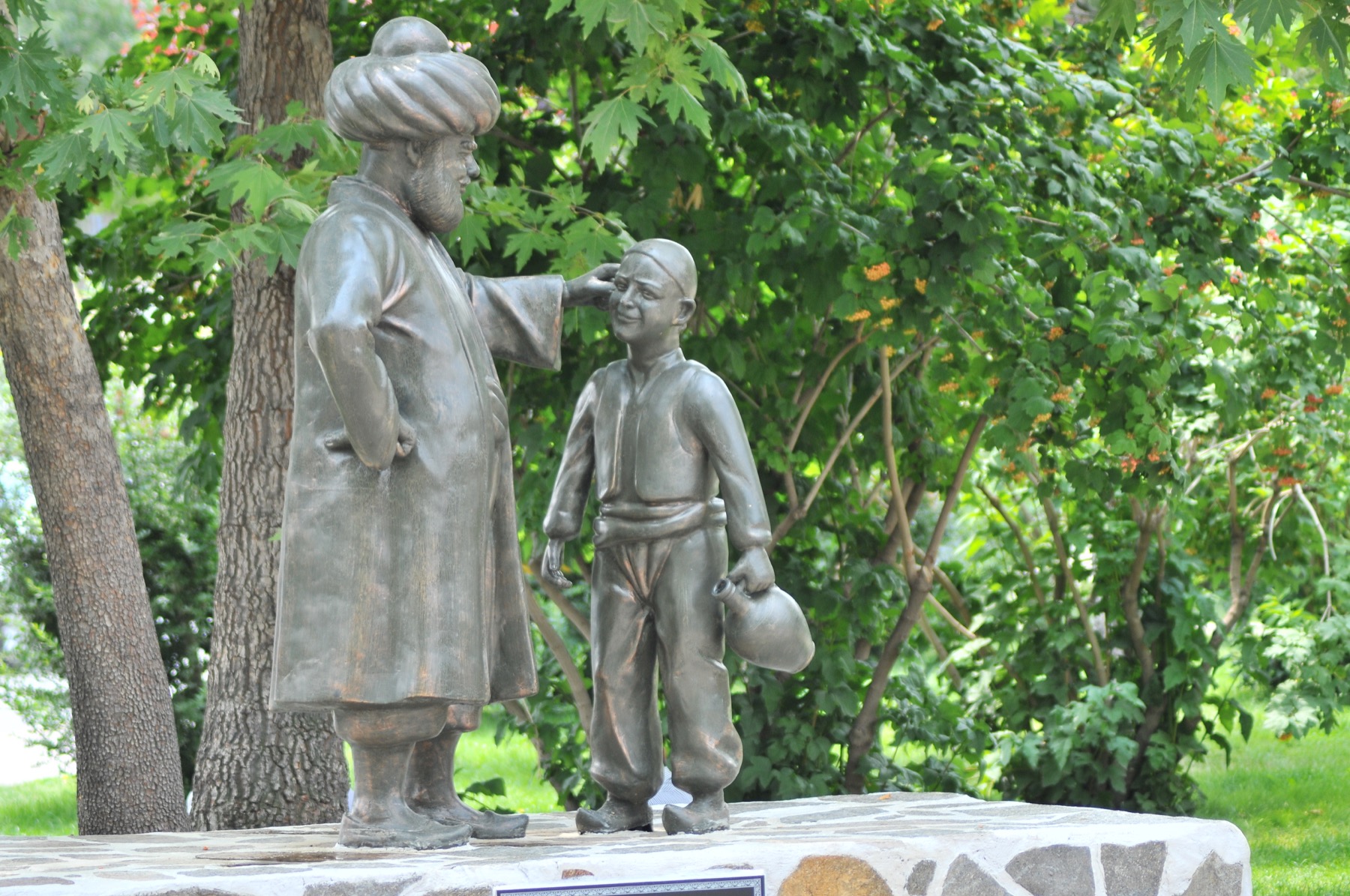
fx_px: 5898
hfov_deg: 13.1
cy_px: 448
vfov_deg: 8.7
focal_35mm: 158
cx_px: 675
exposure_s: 1/320
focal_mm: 105
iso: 250
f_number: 4.2
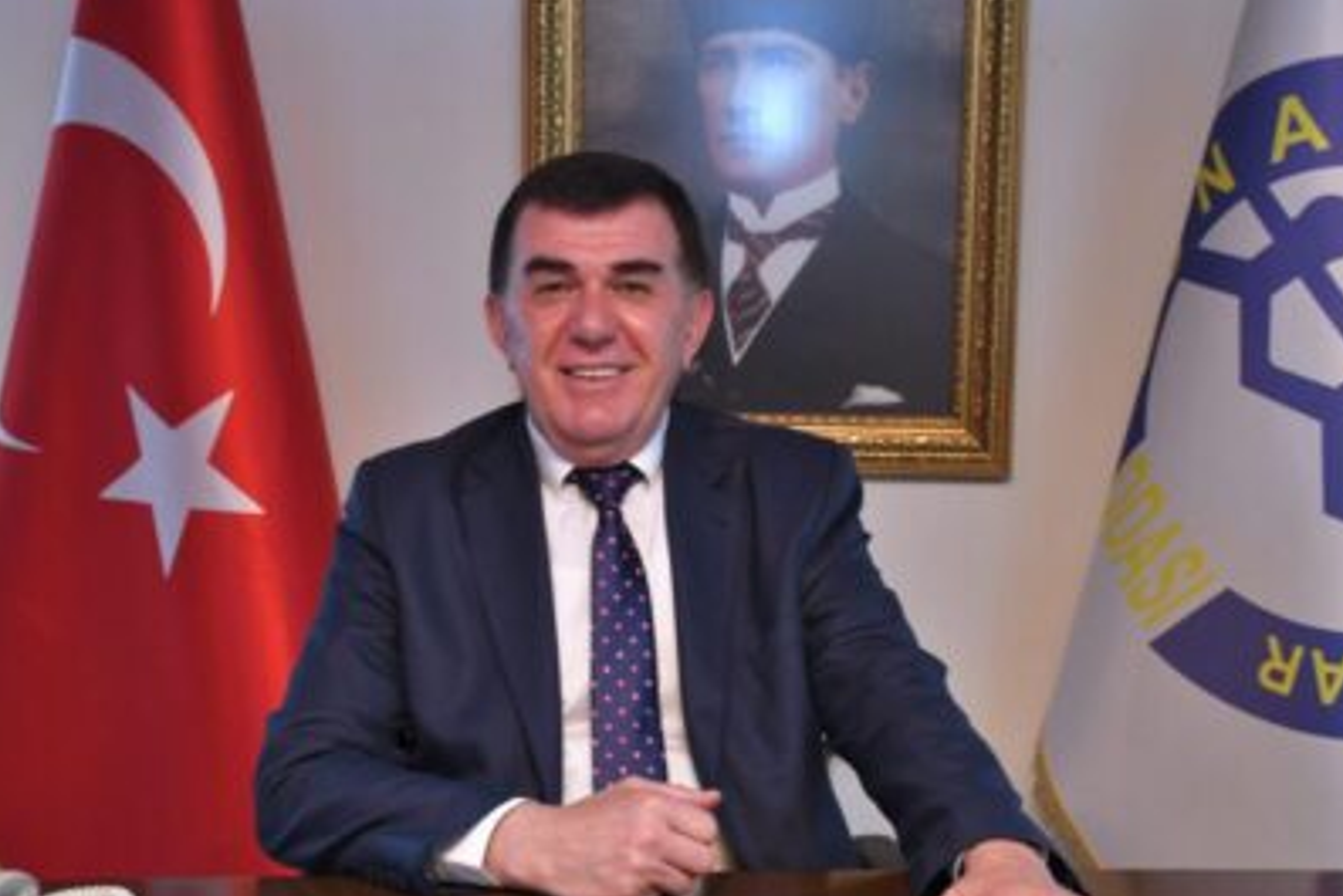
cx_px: 693
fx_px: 2500
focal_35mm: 67
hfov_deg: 30.1
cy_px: 521
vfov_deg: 20.3
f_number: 5
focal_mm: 35
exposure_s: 1/125
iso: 1000
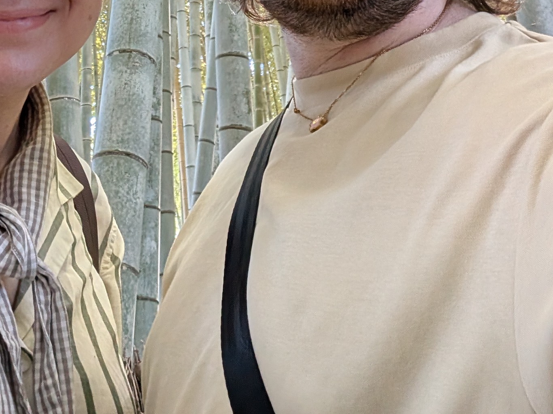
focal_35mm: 56
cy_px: -98
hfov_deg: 33.2
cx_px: 97
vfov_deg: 23.6
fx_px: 895
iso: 104
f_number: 2.2
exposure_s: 1/91.9
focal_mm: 2.74
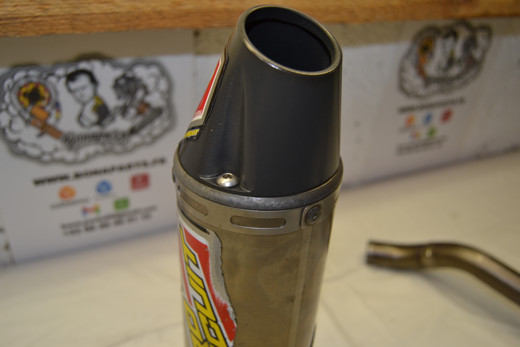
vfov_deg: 40.0
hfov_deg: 57.2
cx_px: 260
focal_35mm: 33
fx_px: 477
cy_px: 174
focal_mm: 22
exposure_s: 1/100
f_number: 4
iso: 180
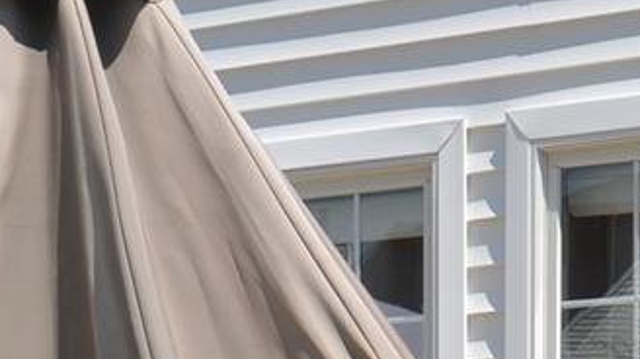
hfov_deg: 9.2
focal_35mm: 235
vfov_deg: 5.0
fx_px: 3985
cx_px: 139
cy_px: 958
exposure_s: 1/320
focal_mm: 24
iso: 100
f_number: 9
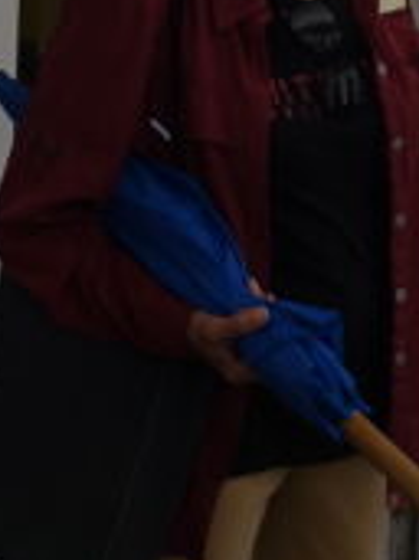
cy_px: -323
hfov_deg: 10.4
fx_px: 2230
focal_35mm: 138
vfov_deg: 13.4
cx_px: 606
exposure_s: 1/80
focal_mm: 8.8
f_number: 2.8
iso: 125
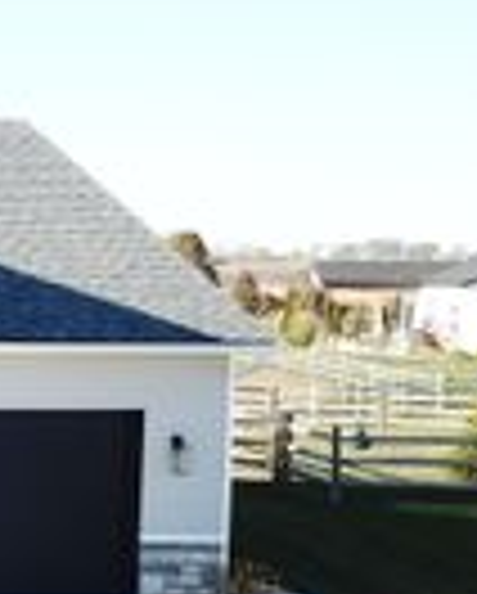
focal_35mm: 96
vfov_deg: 19.9
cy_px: 358
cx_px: -567
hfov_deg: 13.2
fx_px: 1690
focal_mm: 4.73
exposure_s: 1/427
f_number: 2.2
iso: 100
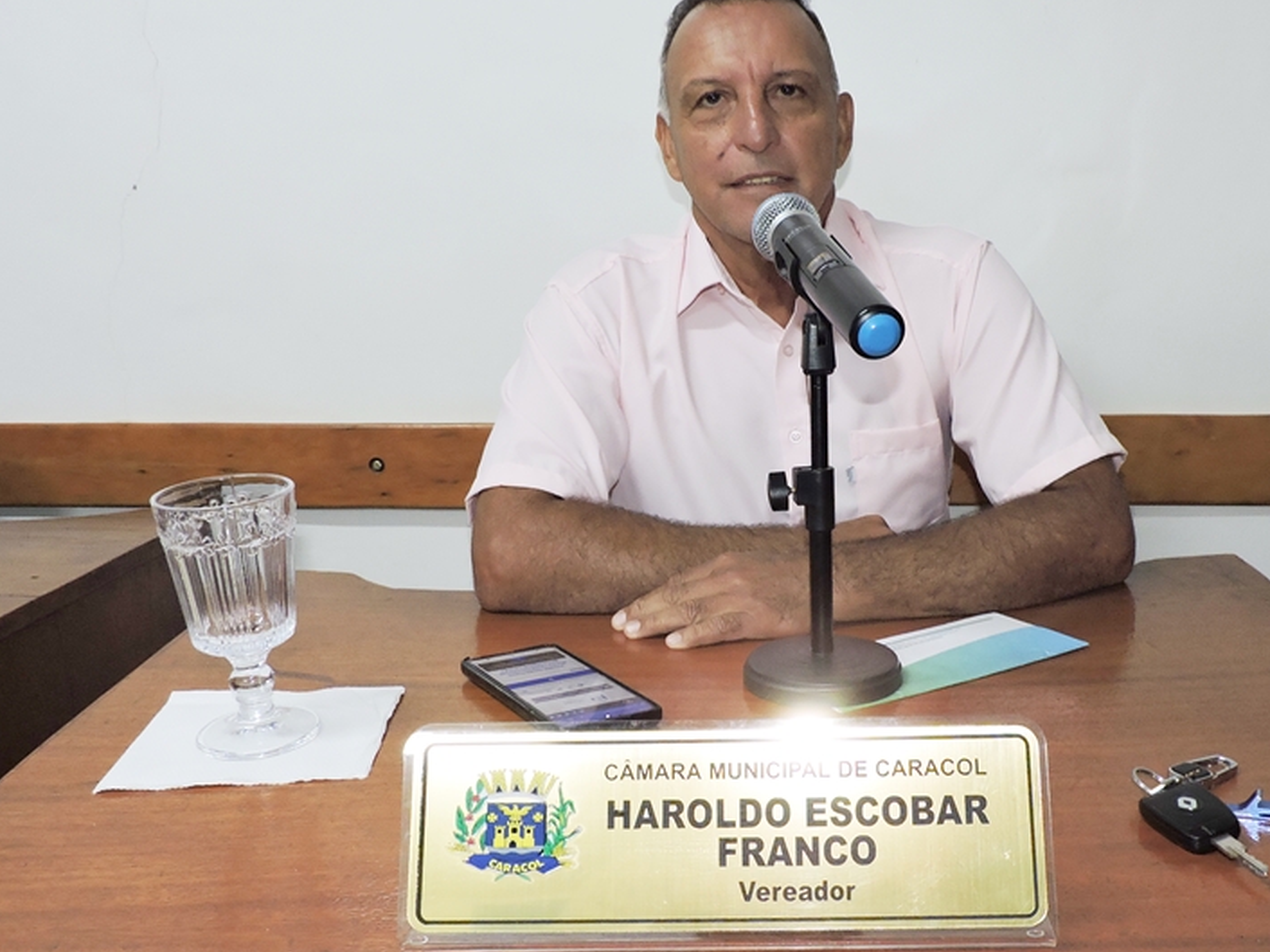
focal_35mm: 34
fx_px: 1247
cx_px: 747
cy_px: 493
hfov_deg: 53.7
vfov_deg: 41.8
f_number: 3
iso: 200
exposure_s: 1/25
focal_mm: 4.3
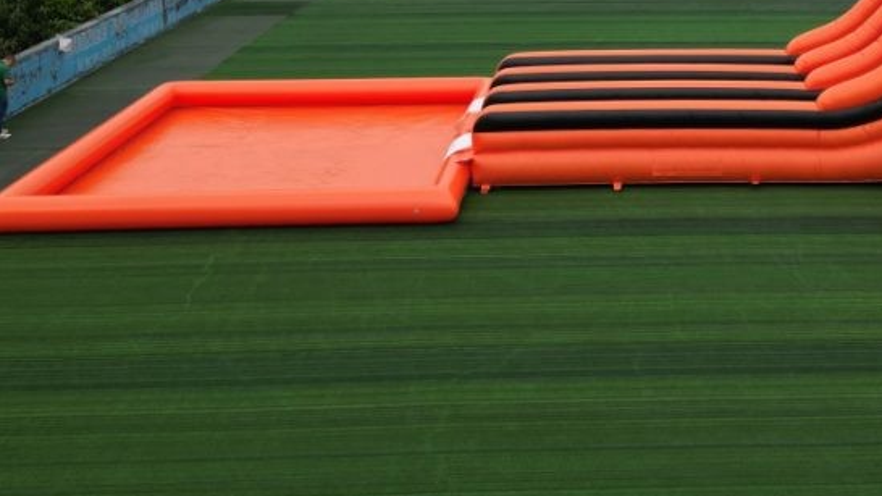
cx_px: 670
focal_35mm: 49
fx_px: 1146
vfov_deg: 22.5
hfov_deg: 40.8
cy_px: -100
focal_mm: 6.72
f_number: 1.7
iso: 120
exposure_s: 1/3000
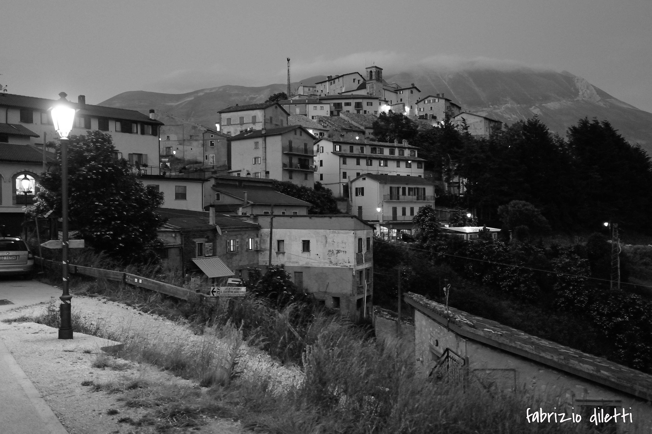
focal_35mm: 35
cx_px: 326
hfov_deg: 54.5
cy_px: 217
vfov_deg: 37.8
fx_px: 633
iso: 3200
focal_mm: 35
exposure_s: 1/25
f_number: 3.2
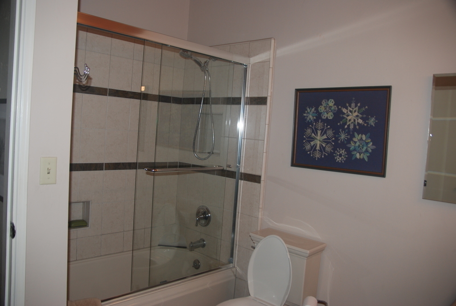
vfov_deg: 43.8
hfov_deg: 61.8
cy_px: 153
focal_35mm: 30
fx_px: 381
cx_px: 228
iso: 200
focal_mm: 20
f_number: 3.5
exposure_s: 1/60
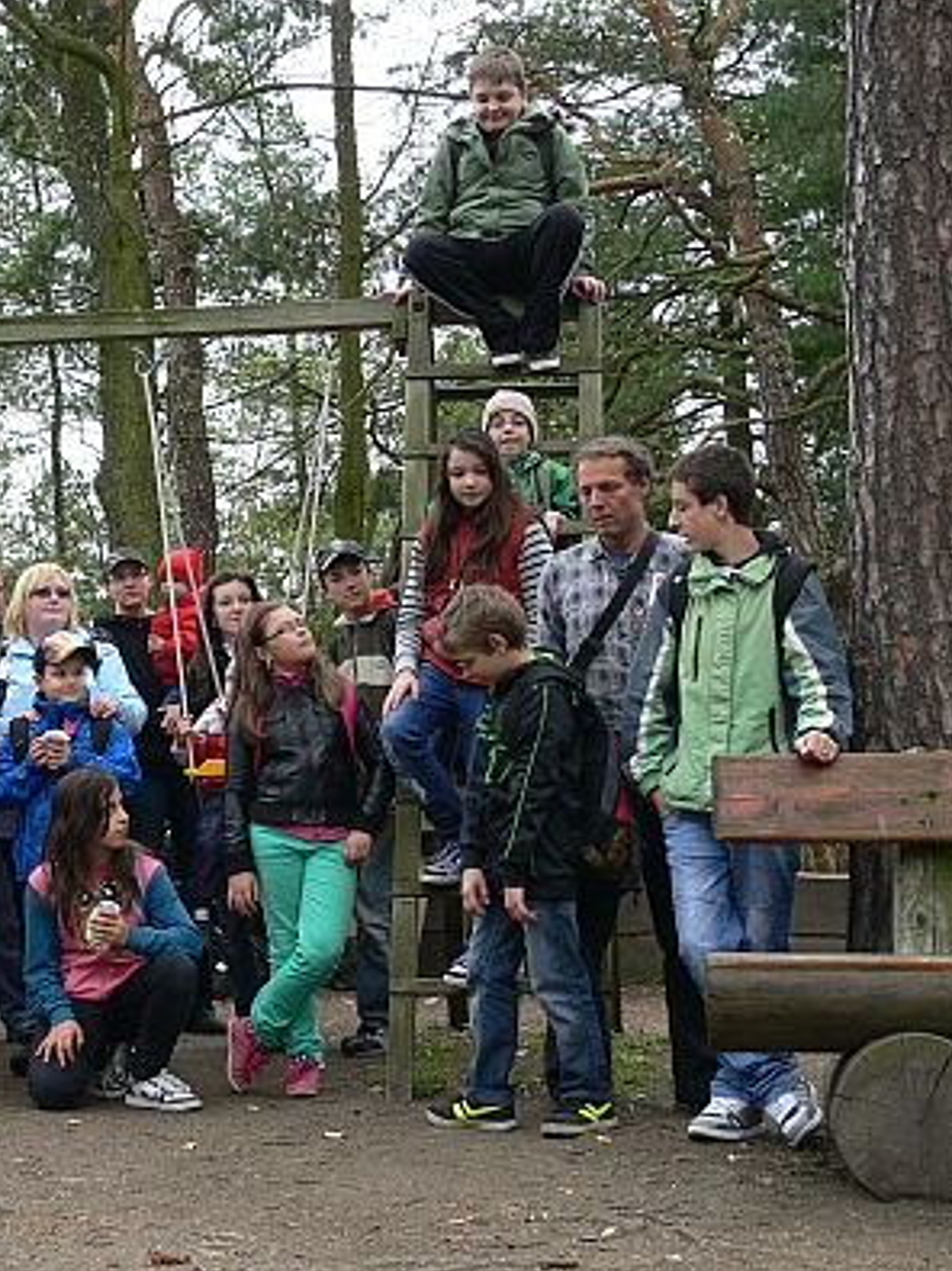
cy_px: 621
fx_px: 2275
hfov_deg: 23.2
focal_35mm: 62
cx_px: 151
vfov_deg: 31.2
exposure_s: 1/125
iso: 100
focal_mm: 9.6
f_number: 4
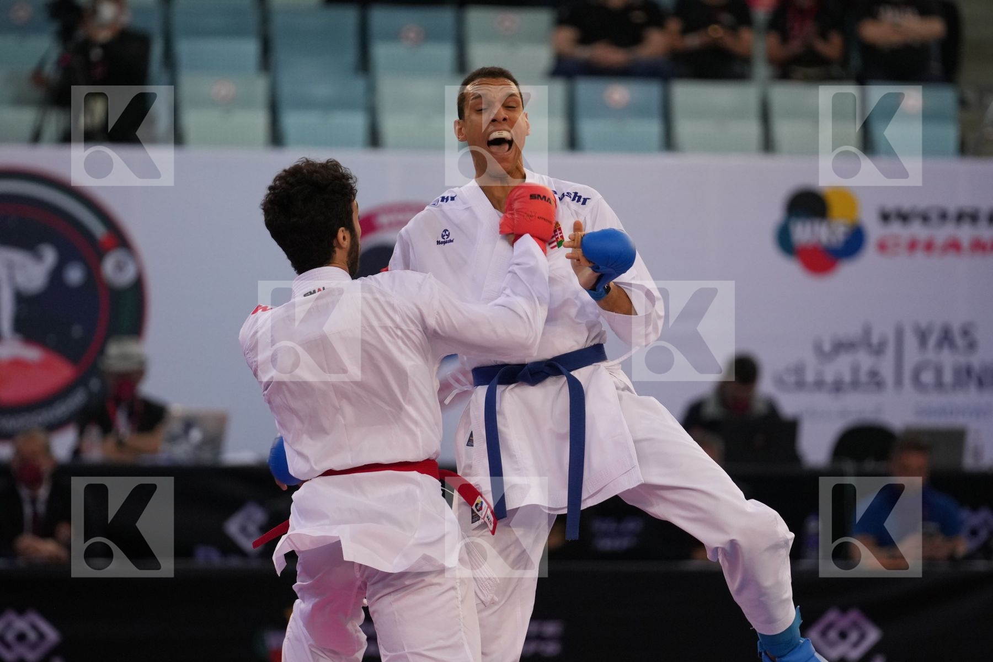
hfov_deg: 6.9
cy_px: 331
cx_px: 496
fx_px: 8274
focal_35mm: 300
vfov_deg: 4.6
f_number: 2.8
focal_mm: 200
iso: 1600
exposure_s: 1/1000
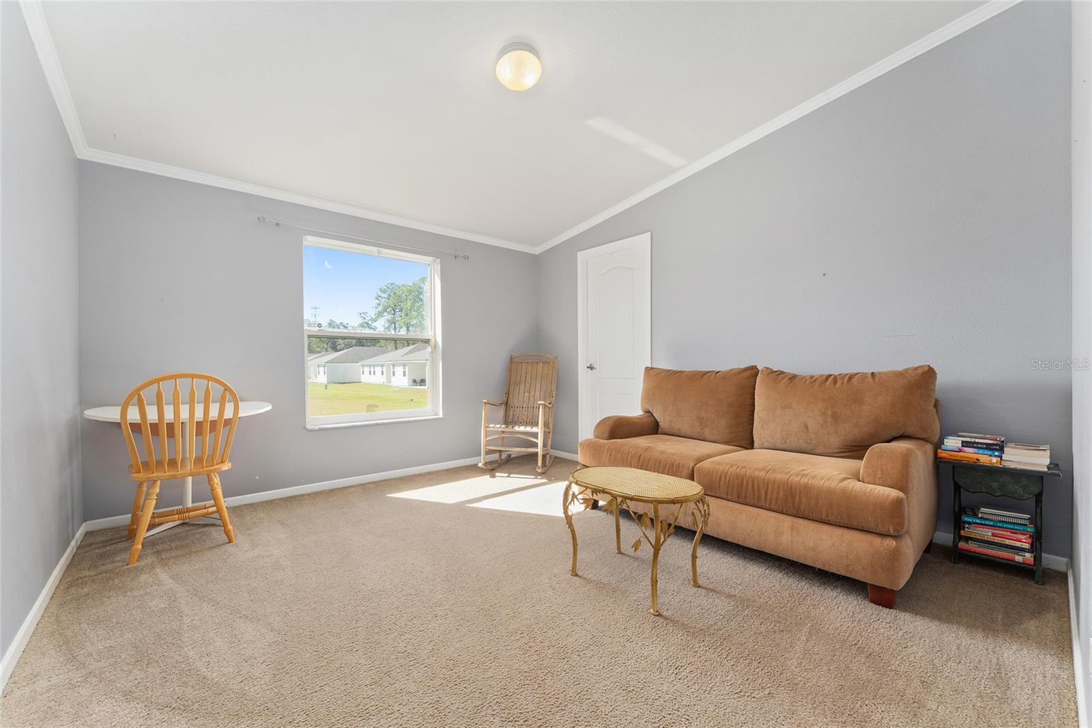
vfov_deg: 81.2
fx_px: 425
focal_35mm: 14
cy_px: 364
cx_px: 546
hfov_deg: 104.3
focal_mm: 14
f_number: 7.1
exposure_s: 1/13
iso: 400
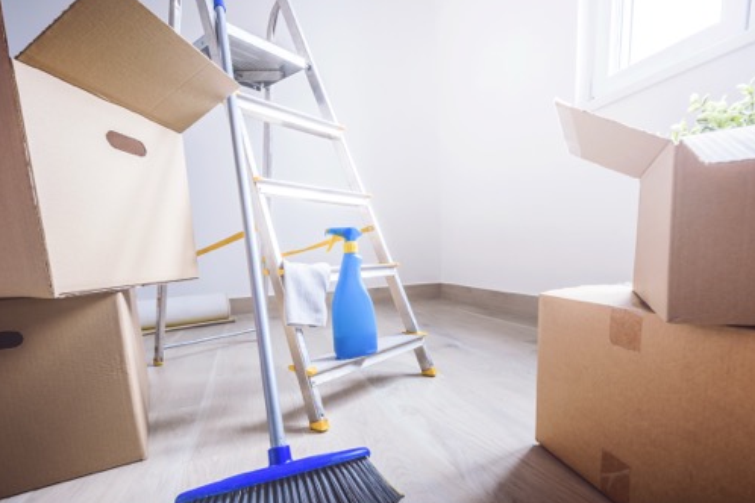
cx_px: 387
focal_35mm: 18
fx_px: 377
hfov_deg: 90.0
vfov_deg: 66.5
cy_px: 310
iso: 200
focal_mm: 14
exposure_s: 1/13
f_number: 8
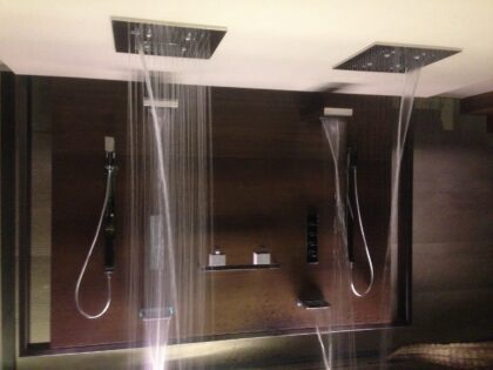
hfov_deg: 55.4
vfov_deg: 42.9
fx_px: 470
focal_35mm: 33
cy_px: 185
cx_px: 246
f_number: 2.4
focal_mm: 4.12
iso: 640
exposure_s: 1/15
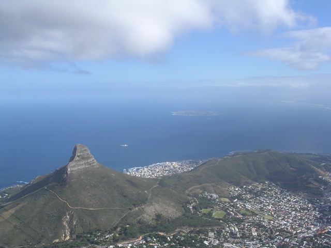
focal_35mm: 38
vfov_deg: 37.7
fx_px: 363
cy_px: 124
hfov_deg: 49.0
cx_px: 166
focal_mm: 5.8
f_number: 5.6
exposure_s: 1/344
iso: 100
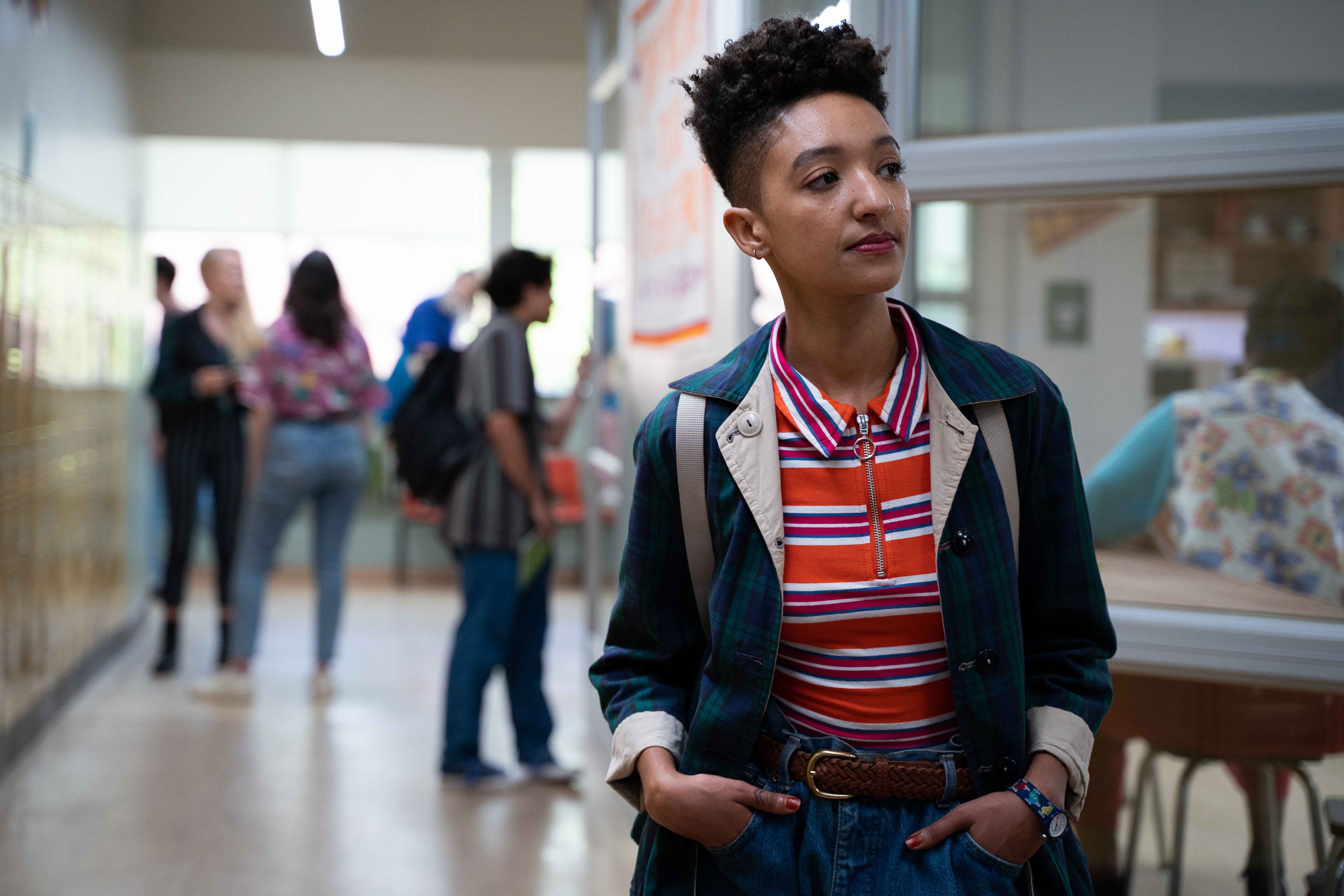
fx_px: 2389
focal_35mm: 64
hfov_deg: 31.4
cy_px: 448
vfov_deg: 21.2
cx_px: 672
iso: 2000
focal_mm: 64
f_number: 3.5
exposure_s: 1/125
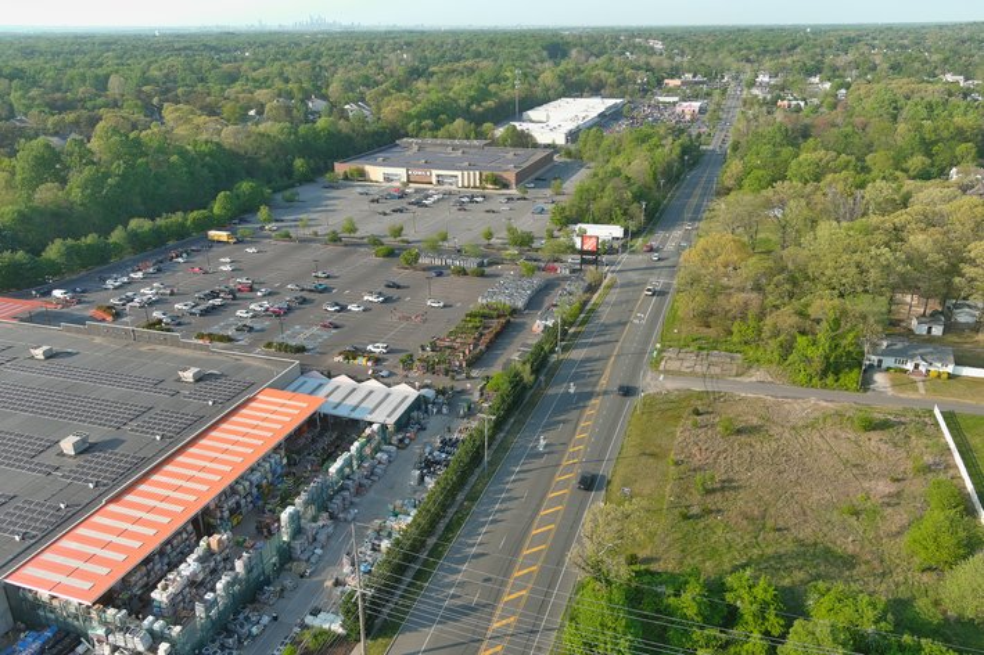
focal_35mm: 29
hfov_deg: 63.7
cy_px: 328
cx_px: 492
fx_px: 792
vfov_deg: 44.9
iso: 100
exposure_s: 1/500
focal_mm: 10.57
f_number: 2.8
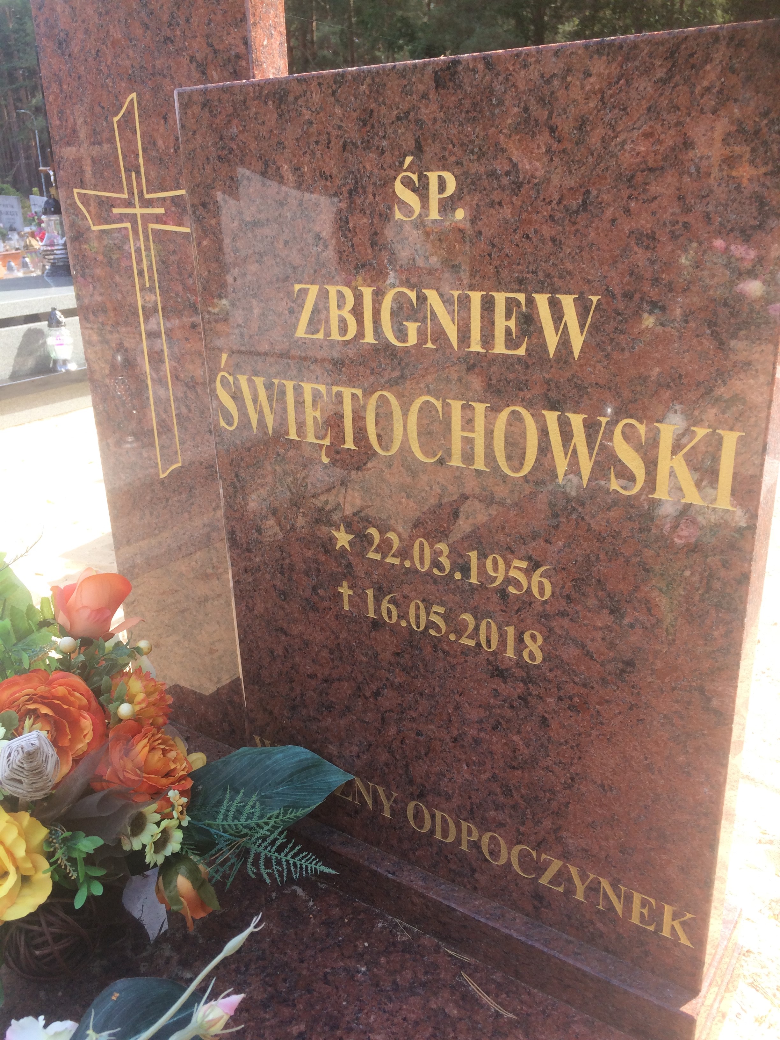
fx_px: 871
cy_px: 520
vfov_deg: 61.7
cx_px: 390
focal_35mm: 29
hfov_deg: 48.2
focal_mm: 4.15
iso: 32
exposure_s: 1/323
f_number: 2.2
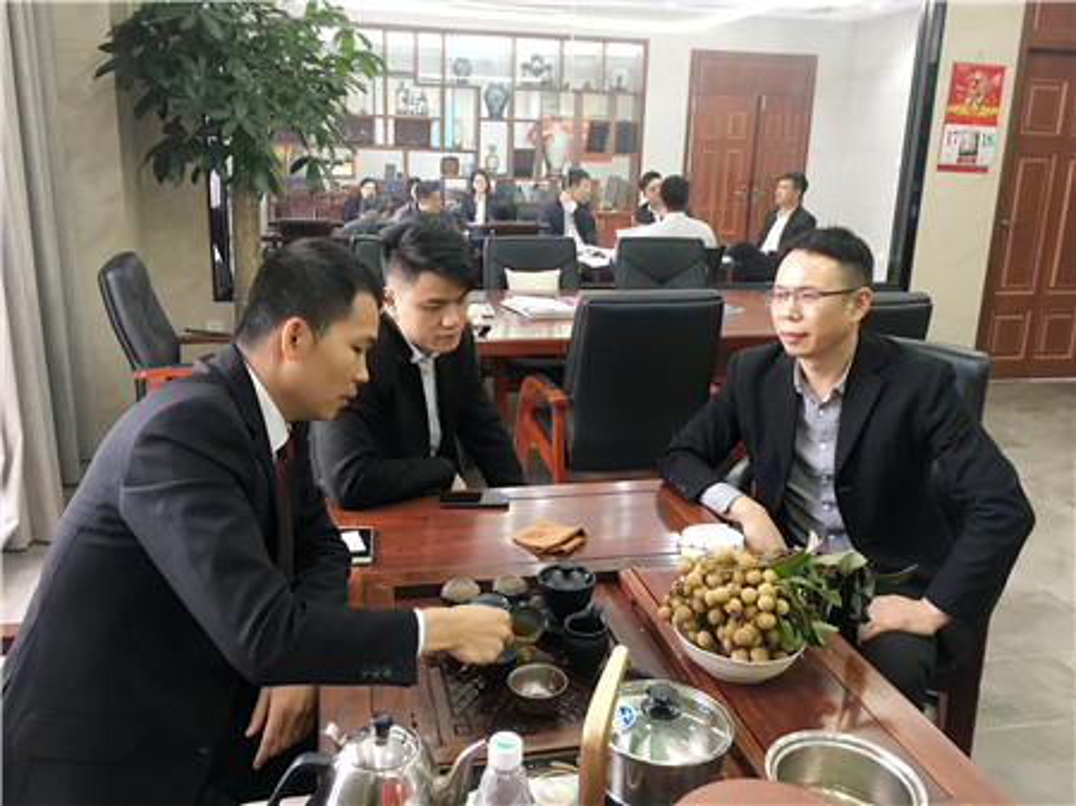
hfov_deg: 61.7
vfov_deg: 48.2
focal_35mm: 29
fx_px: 901
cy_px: 403
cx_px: 538
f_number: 2.2
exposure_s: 1/33
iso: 160
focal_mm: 4.15
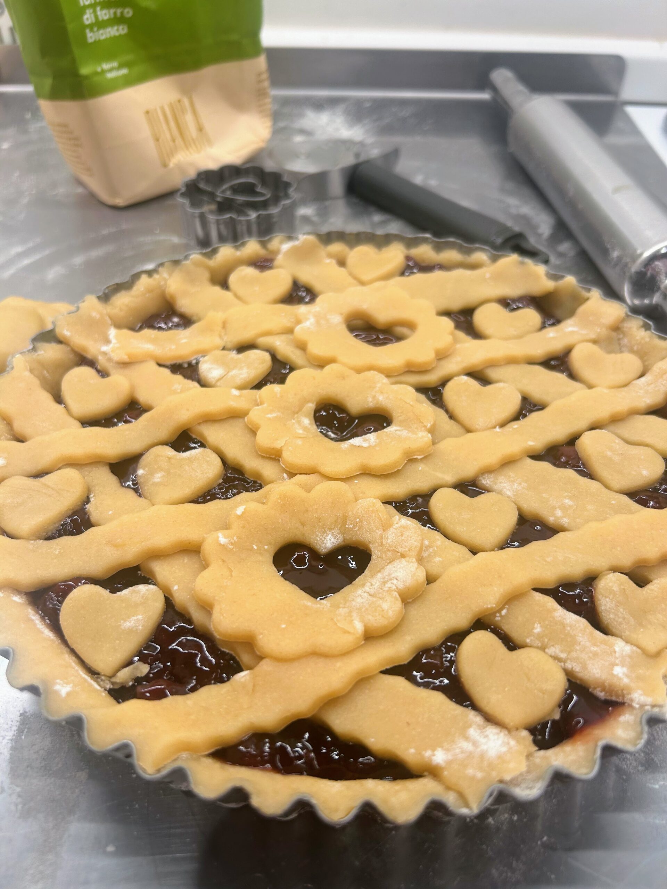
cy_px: 444
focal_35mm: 26
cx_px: 334
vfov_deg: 67.3
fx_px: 668
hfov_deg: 53.1
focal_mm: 5.7
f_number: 1.5
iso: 32
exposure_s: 1/134
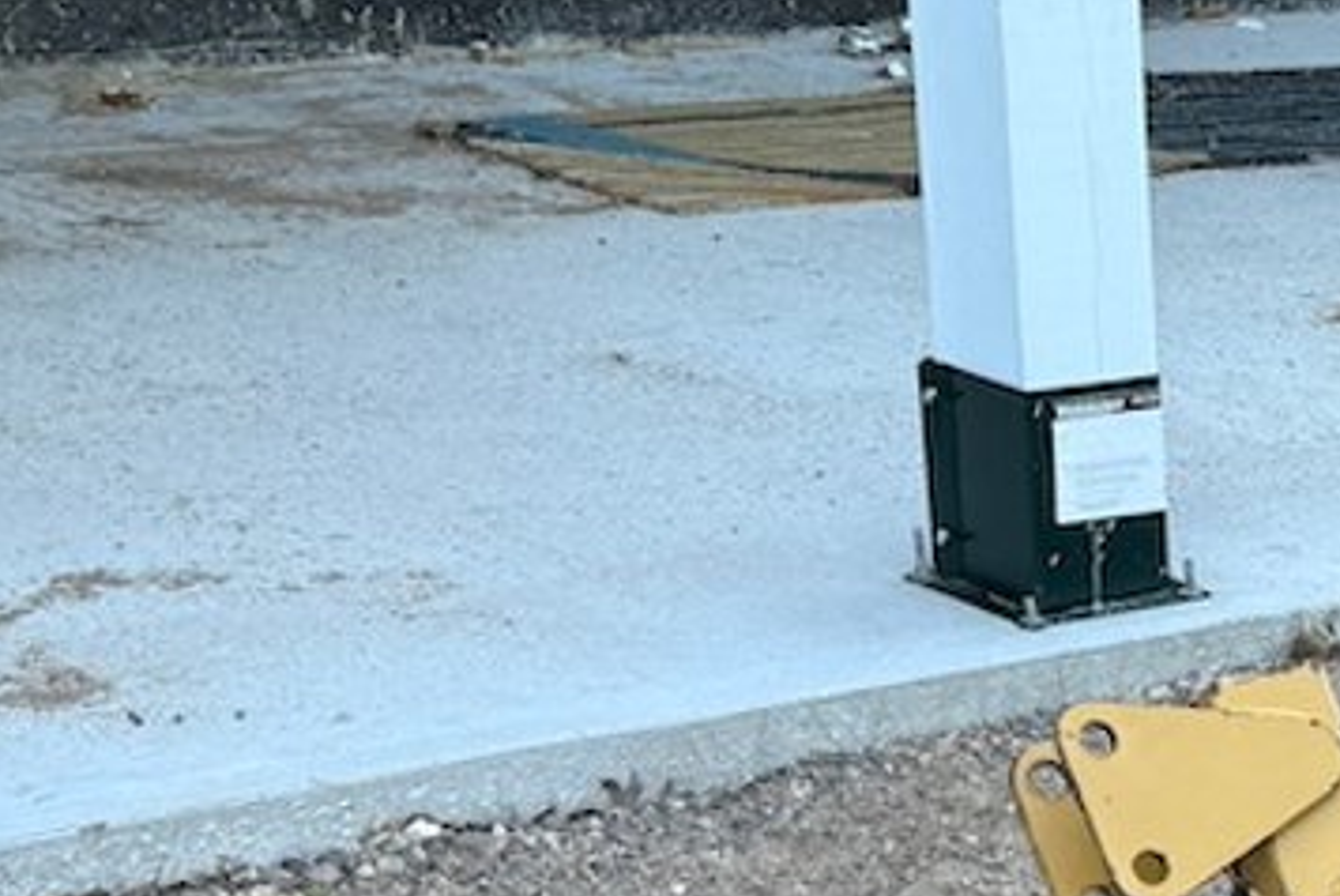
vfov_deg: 12.3
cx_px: 2110
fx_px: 3949
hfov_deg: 17.1
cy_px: 1391
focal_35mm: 106
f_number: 1.78
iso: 64
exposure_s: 1/185
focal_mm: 6.76
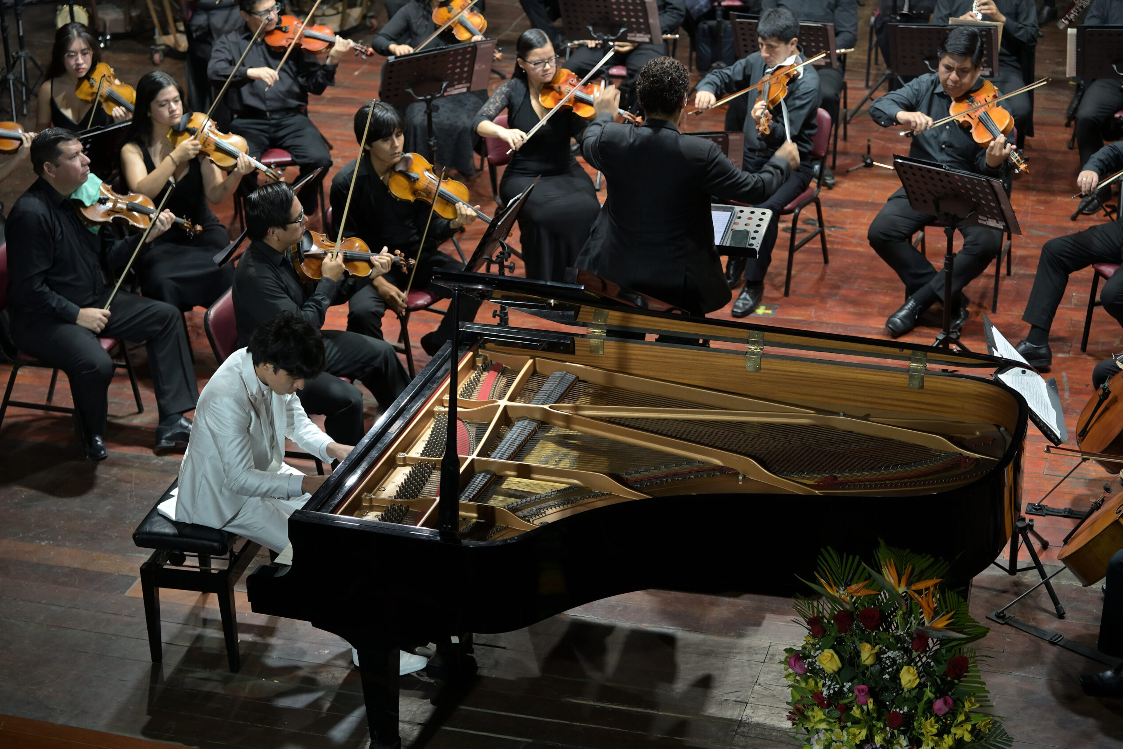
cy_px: 377
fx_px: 2246
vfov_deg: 18.9
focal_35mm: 72
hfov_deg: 28.1
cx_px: 554
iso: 1600
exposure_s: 1/160
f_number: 2.8
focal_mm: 71
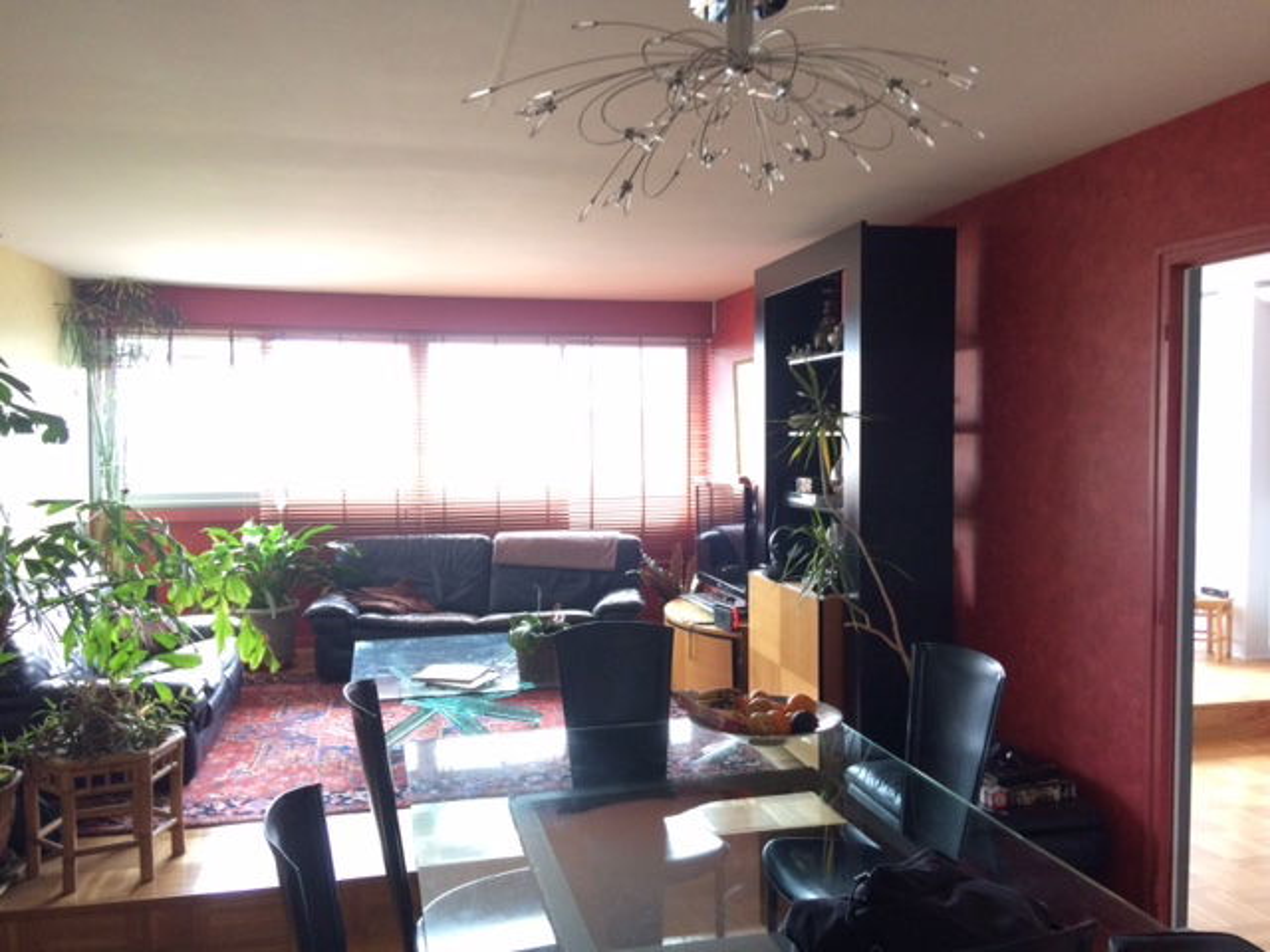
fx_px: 1064
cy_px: 476
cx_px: 635
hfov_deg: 61.7
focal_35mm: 29
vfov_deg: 48.2
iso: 160
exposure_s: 1/33
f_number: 2.2
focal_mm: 4.15
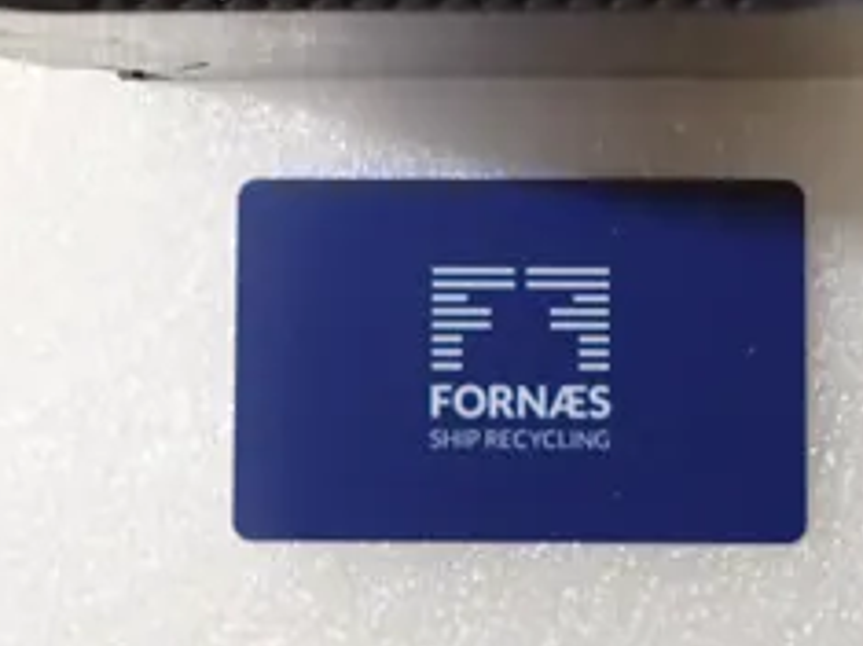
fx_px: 1645
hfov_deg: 29.3
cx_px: 529
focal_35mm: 66
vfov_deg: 21.6
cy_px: 35
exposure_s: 1/60
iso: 200
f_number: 2
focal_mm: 4.5
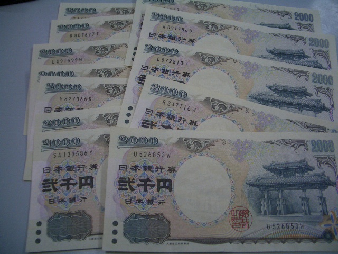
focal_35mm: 35
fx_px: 342
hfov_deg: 52.6
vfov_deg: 40.7
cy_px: 127
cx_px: 169
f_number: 2.6
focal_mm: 5.8
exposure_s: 1/100
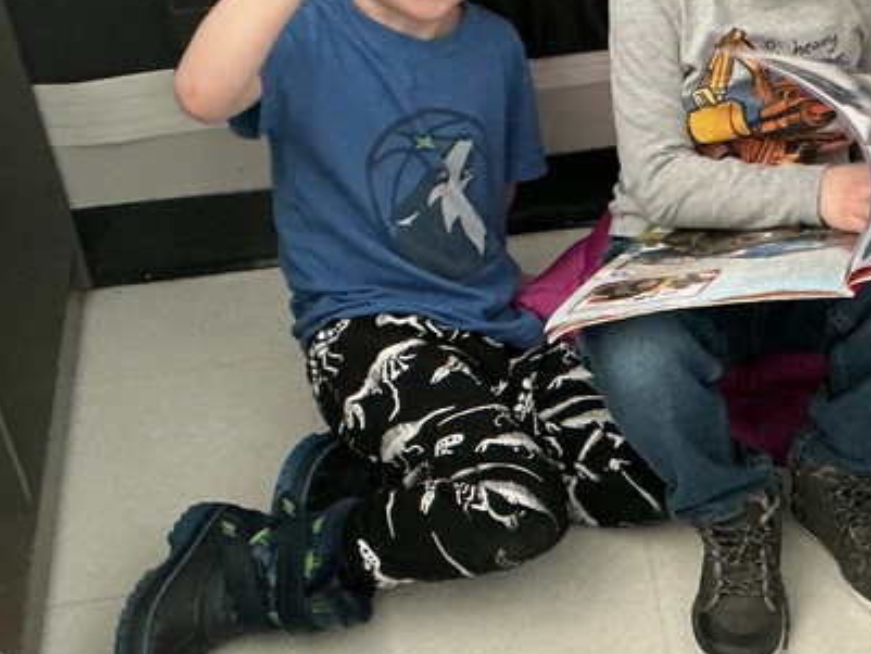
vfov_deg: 19.9
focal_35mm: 74
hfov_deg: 25.9
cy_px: 267
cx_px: 695
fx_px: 1863
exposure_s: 1/40
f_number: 1.8
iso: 250
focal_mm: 3
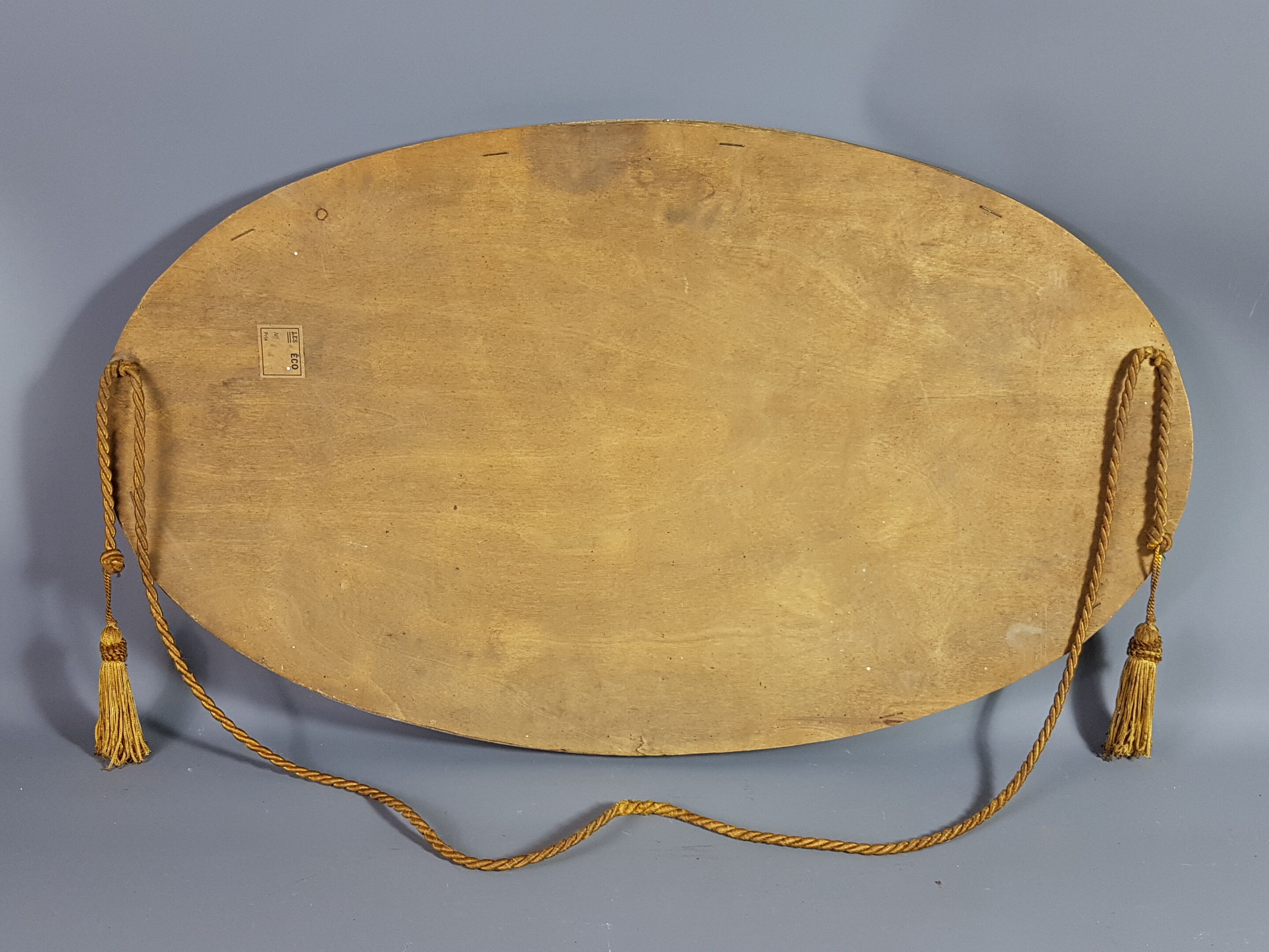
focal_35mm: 26
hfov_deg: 67.3
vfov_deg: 53.1
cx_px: 634
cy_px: 476
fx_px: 953
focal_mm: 4.2
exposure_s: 1/50
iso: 80
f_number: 1.7
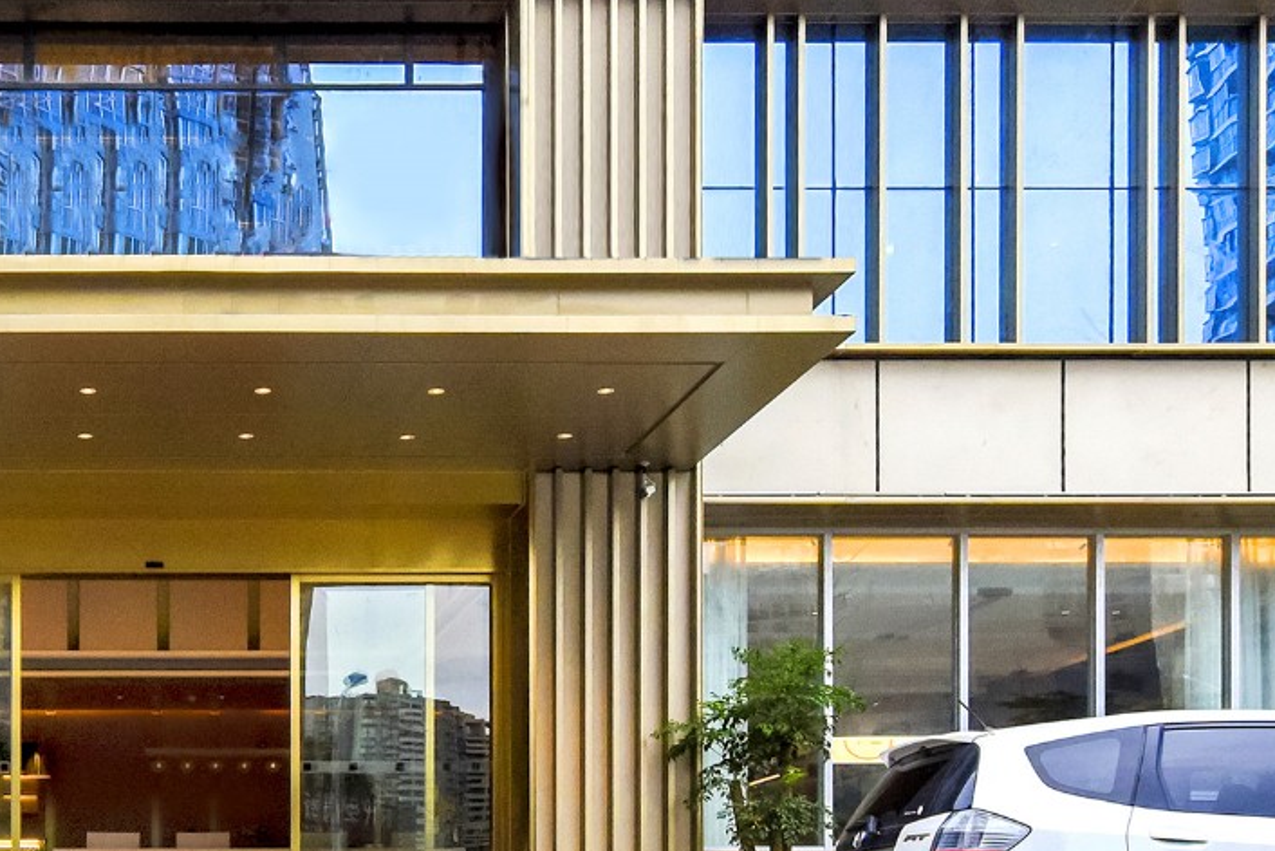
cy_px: 180
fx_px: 1204
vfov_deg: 37.6
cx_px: 137
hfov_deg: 49.9
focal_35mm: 34
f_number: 5.6
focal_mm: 15
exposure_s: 1/500
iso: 1600
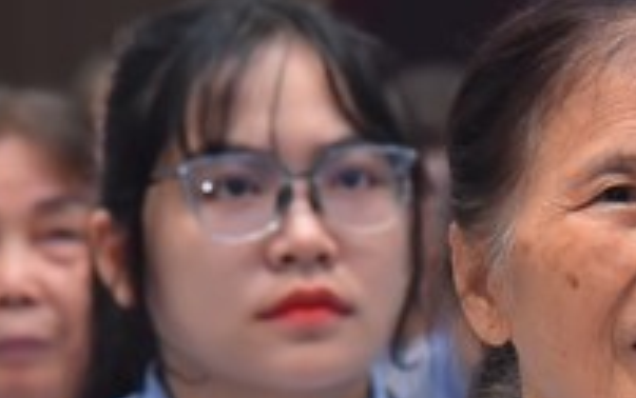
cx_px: 633
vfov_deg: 3.3
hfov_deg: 5.3
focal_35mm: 395
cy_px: 374
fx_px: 6852
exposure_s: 1/100
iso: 1250
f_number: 5
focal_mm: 120
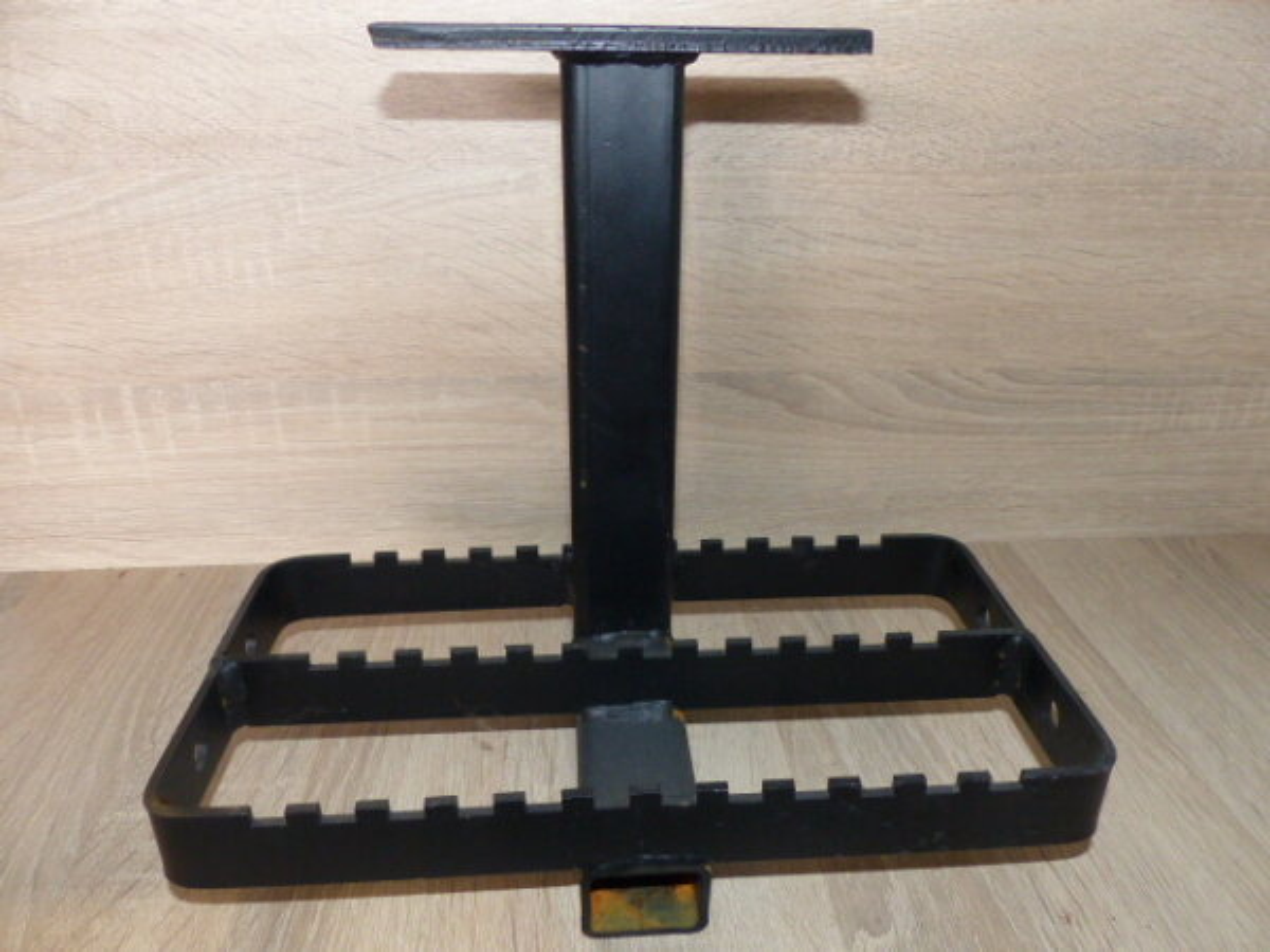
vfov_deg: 53.1
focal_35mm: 26
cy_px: 476
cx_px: 635
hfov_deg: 67.3
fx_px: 954
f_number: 2.8
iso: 400
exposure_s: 1/60
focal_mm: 4.5
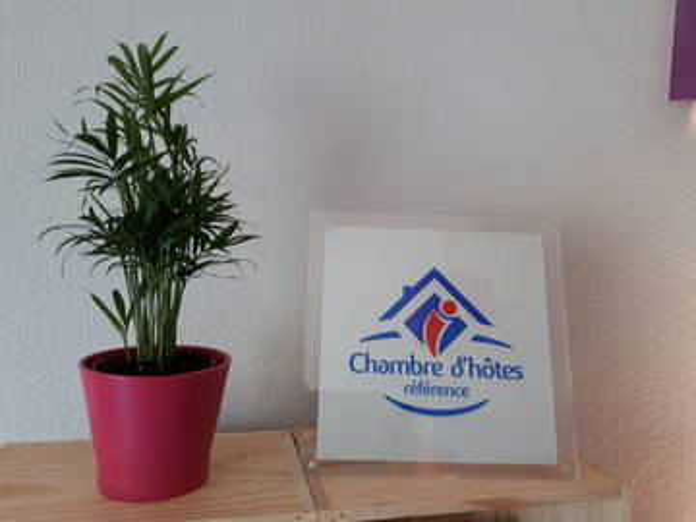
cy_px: 261
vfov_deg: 51.4
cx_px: 348
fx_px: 543
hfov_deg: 65.3
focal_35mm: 27
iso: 200
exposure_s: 1/33
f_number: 1.9
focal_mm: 3.6
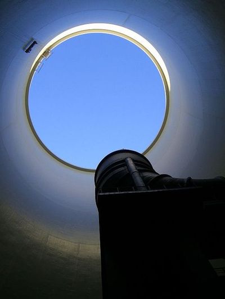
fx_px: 329
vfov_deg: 49.0
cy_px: 150
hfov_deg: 37.7
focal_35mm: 38
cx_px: 112
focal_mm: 6.2
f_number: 4.3
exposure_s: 1/200
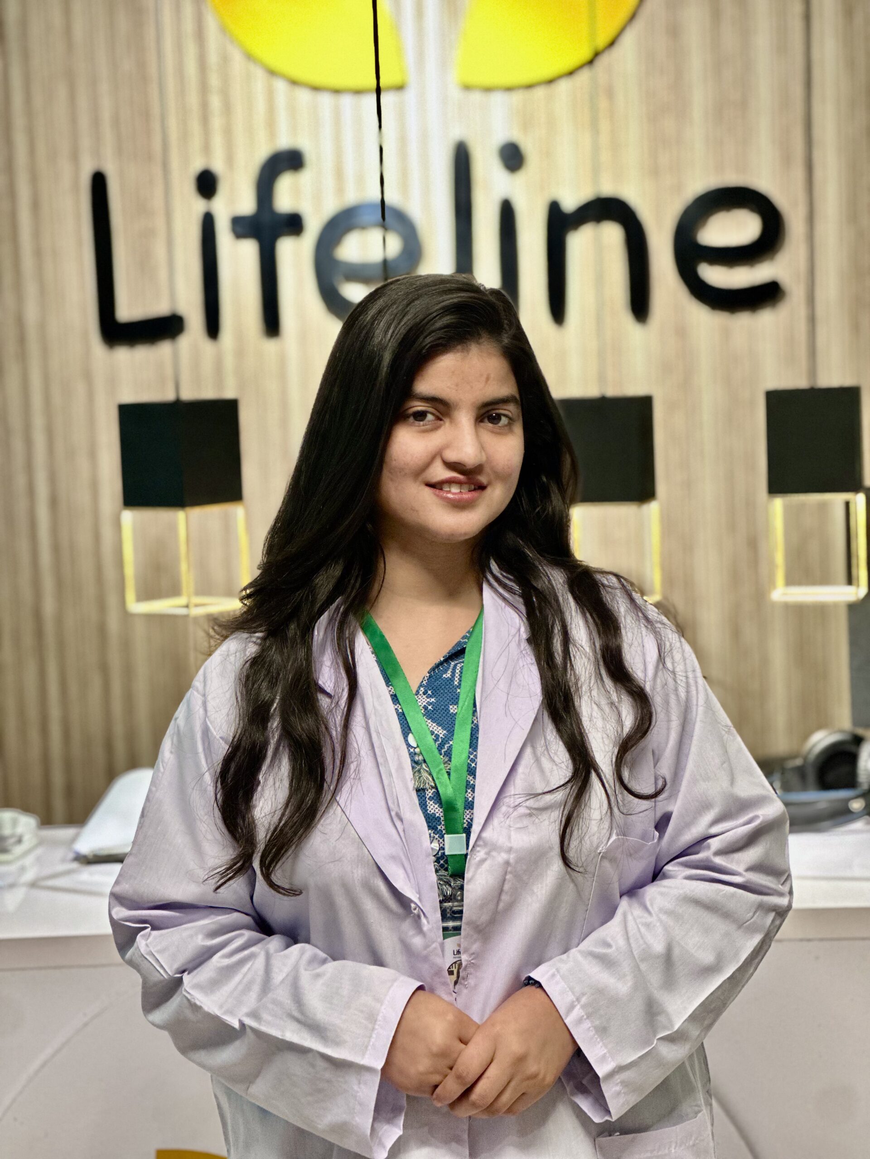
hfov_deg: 19.1
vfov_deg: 25.3
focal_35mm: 77
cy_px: 580
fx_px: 2580
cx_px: 435
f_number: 2.8
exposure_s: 1/40
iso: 250
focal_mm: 9
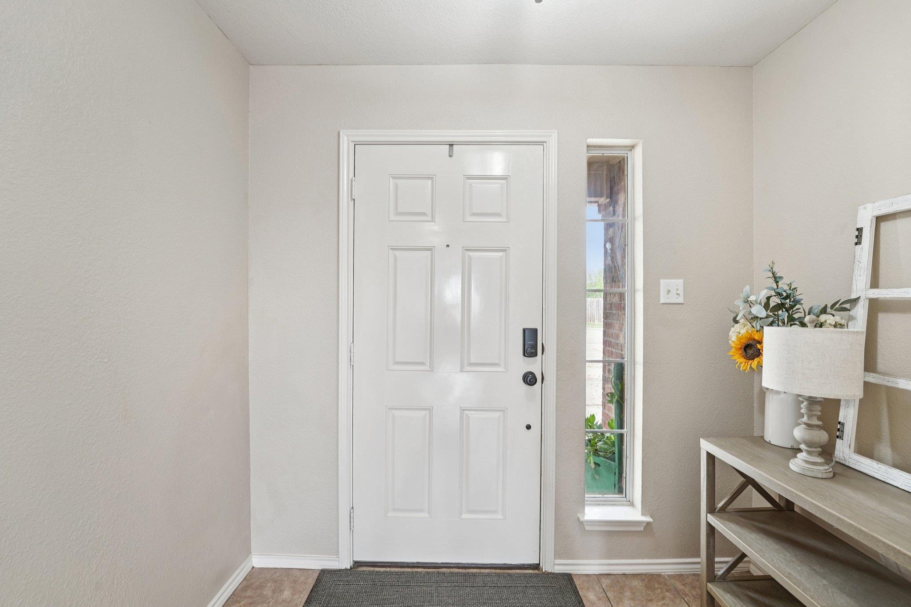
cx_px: 456
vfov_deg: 81.2
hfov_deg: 104.3
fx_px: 354
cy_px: 304
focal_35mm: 14
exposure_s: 1/13
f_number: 8
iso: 400
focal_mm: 14
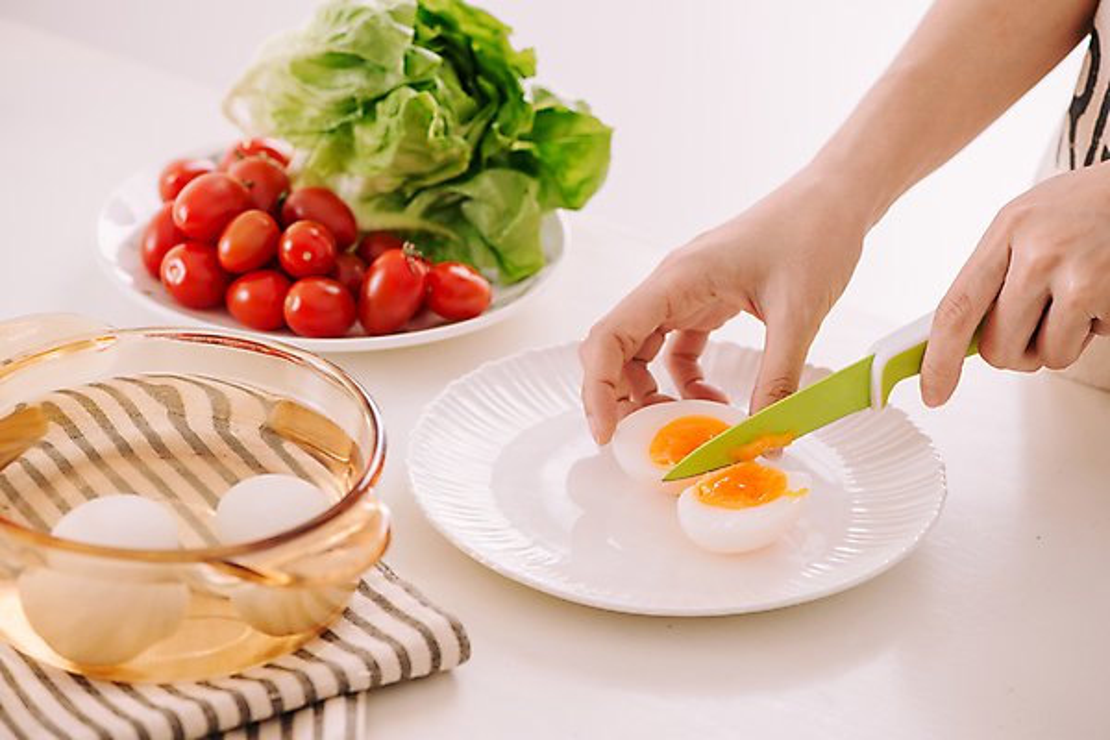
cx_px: 555
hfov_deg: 19.5
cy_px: 370
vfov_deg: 13.0
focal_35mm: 105
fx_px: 3237
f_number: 5
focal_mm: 105
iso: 400
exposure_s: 1/160
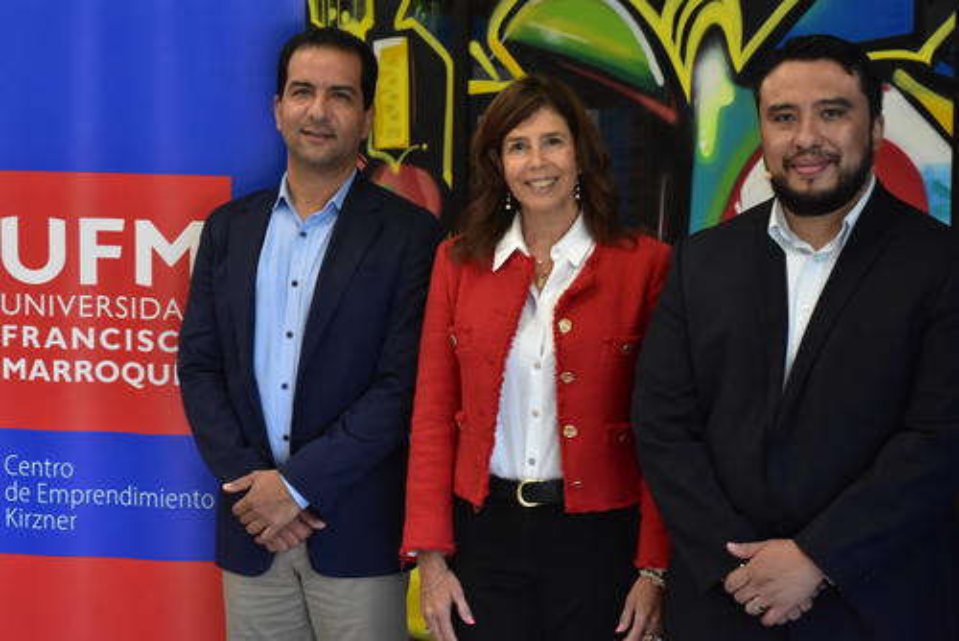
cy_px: 320
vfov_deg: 18.2
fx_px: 1999
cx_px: 480
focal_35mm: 75
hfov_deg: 27.0
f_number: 9
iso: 2500
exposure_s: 1/60
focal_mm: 50
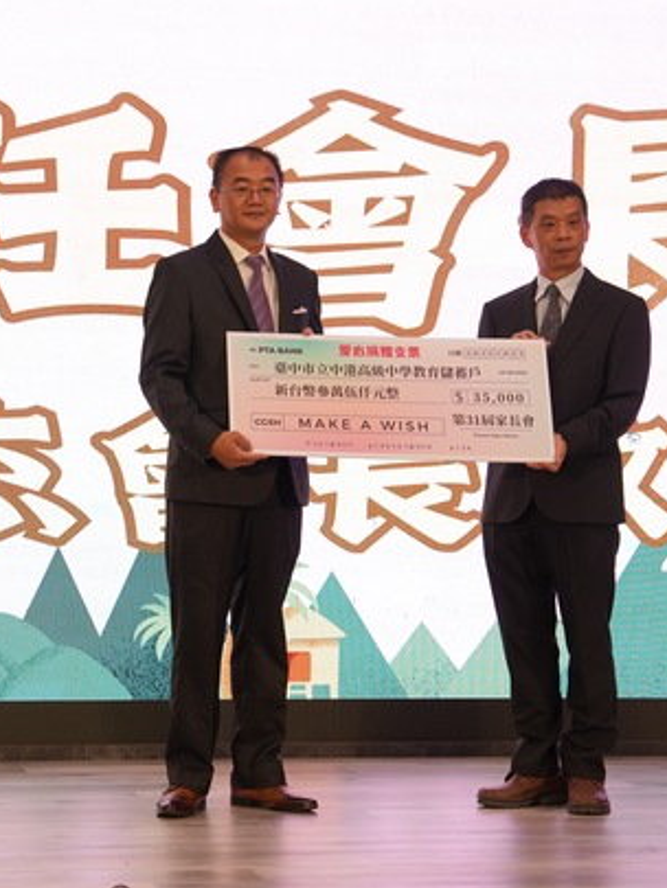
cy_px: 418
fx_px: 2645
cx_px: 217
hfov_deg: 14.3
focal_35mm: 103
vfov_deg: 19.1
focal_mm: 62
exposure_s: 1/100
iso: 200
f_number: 3.2
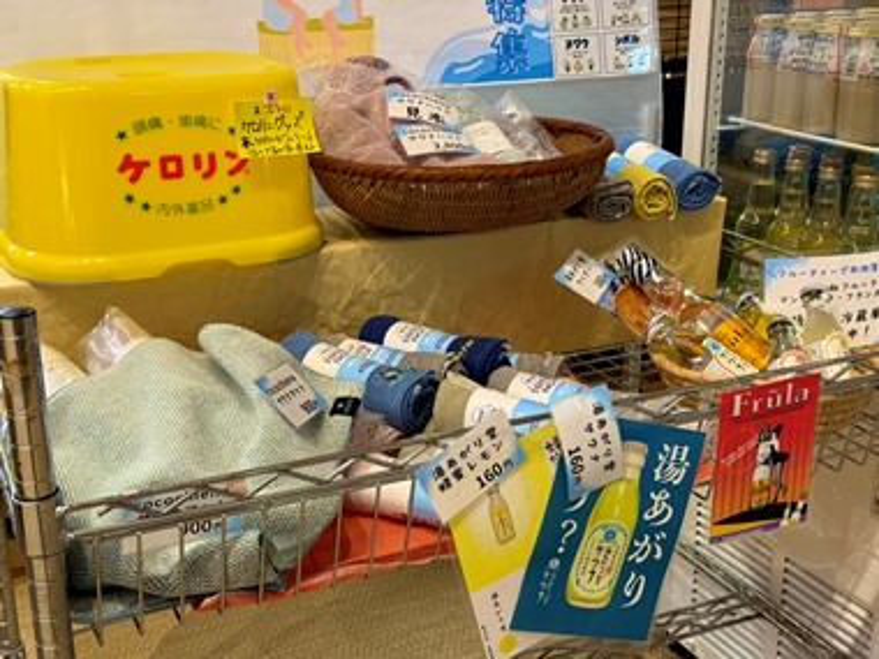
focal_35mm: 48
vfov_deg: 30.3
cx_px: 440
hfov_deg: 39.7
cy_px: 330
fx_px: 1219
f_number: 1.78
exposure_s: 1/60
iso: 125
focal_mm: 6.76
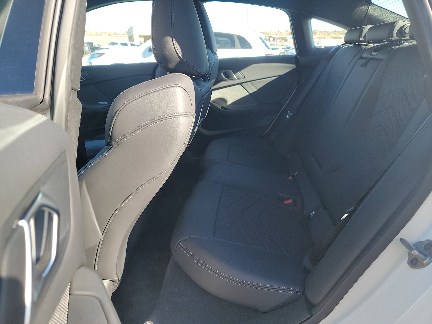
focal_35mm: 24
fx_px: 300
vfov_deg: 56.8
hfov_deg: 71.6
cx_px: 216
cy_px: 162
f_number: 1.8
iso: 66
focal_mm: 6.7
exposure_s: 1/119
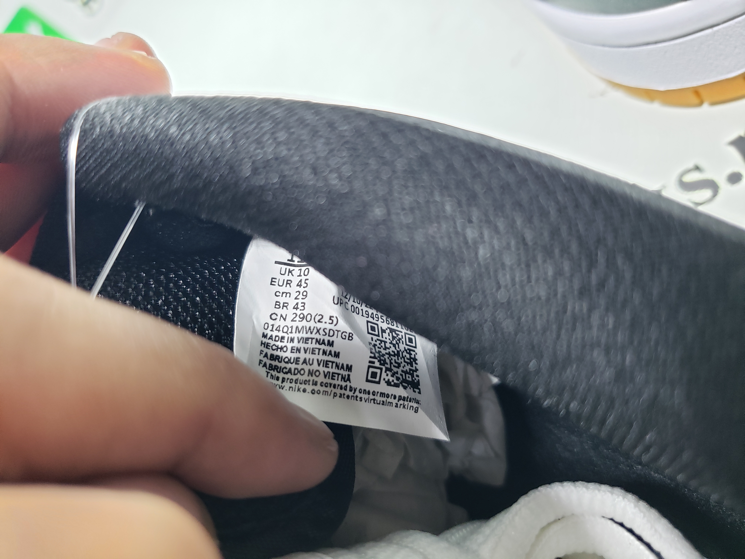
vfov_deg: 53.1
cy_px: 280
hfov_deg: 67.3
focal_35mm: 26
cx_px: 372
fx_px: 560
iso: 200
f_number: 1.5
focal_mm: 4.3
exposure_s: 1/100
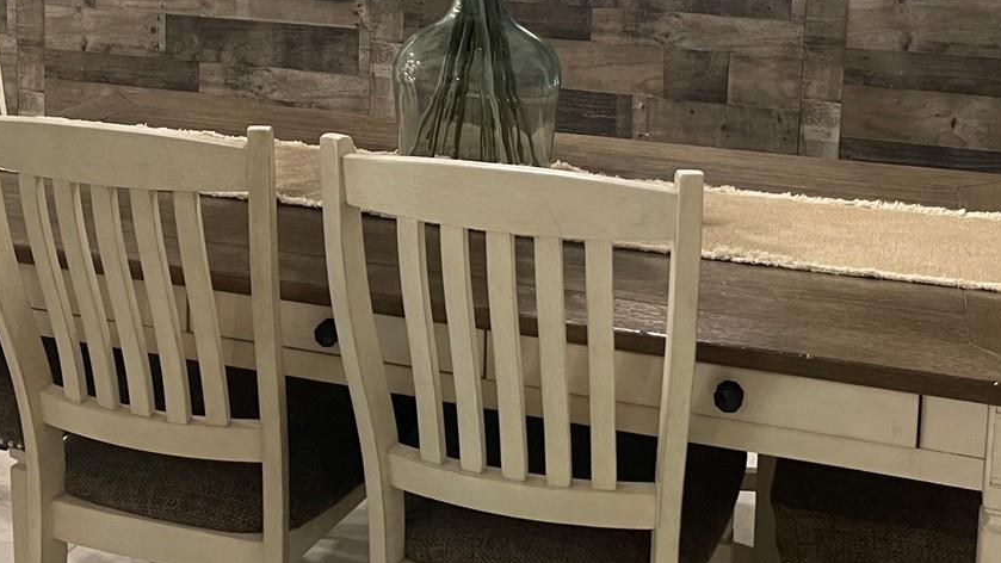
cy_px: -16
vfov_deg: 21.4
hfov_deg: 38.3
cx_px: 387
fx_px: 1433
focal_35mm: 54
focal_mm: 5.1
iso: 200
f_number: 1.6
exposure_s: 1/60
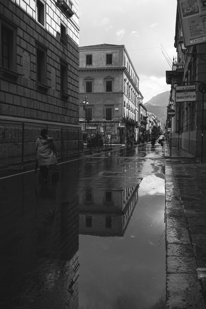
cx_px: 111
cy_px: 147
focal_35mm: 37
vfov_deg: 51.9
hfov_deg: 35.9
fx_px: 318
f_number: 2.2
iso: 25
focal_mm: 4.15
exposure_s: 1/850
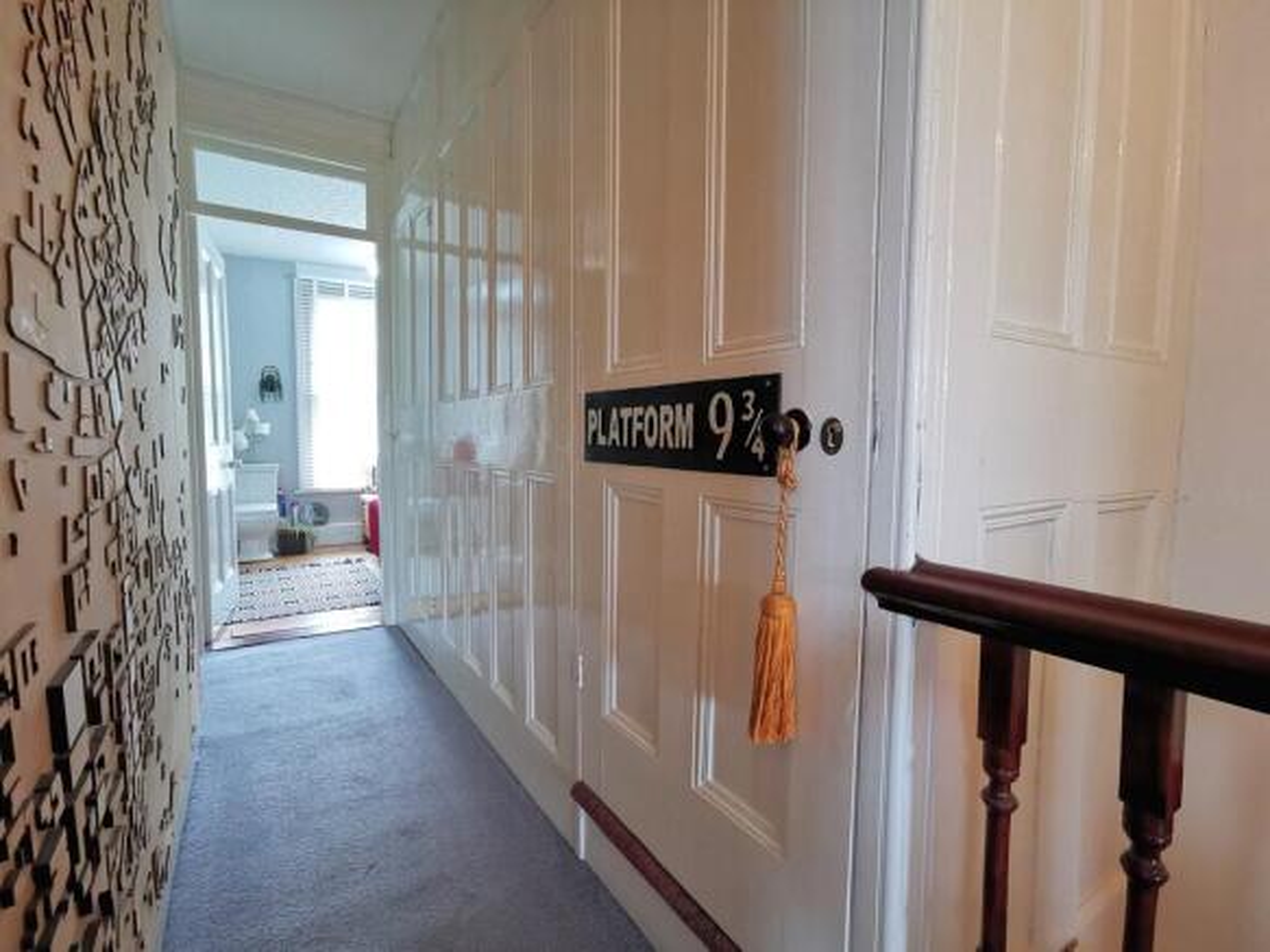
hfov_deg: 91.0
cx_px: 635
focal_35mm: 17
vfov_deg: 74.7
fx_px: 624
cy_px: 476
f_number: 2.2
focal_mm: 2.26
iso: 400
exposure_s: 1/33.3
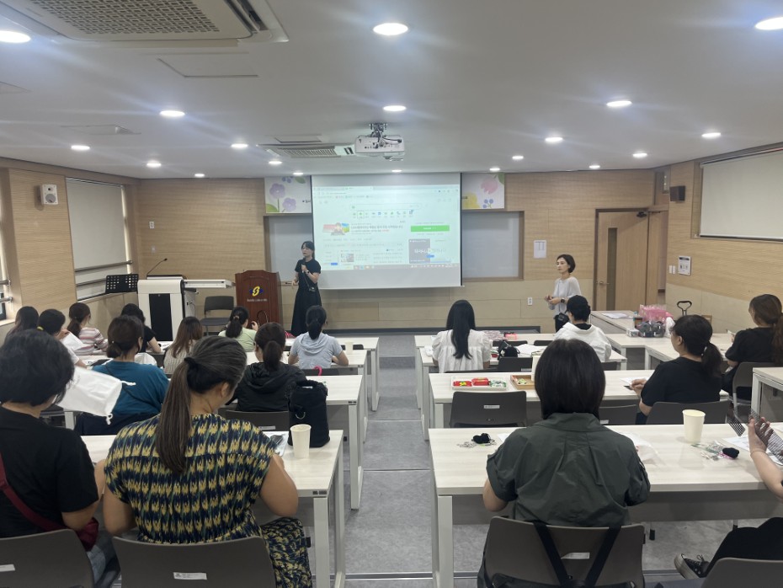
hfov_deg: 67.3
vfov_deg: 53.1
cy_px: 294
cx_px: 392
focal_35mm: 26
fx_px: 588
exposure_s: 1/60
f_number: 1.6
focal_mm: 5.1
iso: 64
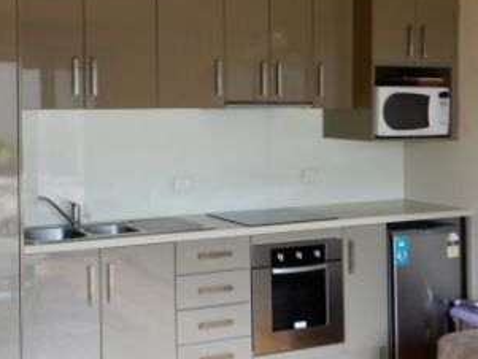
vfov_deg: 28.3
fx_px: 705
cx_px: 148
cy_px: 106
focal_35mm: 51
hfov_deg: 37.0
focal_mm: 4.3
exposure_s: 1/20
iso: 400
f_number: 3.4
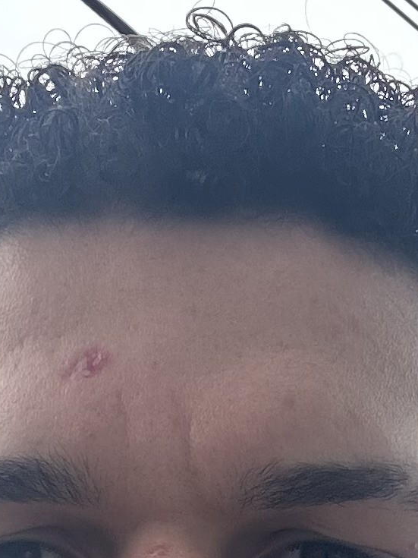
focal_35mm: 126
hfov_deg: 11.8
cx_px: 190
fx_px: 2029
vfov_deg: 14.8
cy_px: 783
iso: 32
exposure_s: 1/172
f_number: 1.9
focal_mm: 2.69
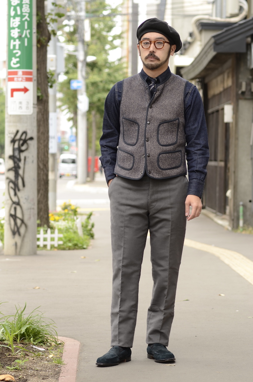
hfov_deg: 10.7
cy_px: 191
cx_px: 126
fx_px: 1350
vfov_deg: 16.1
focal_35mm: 128
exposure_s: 1/60
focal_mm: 85
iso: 125
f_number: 2
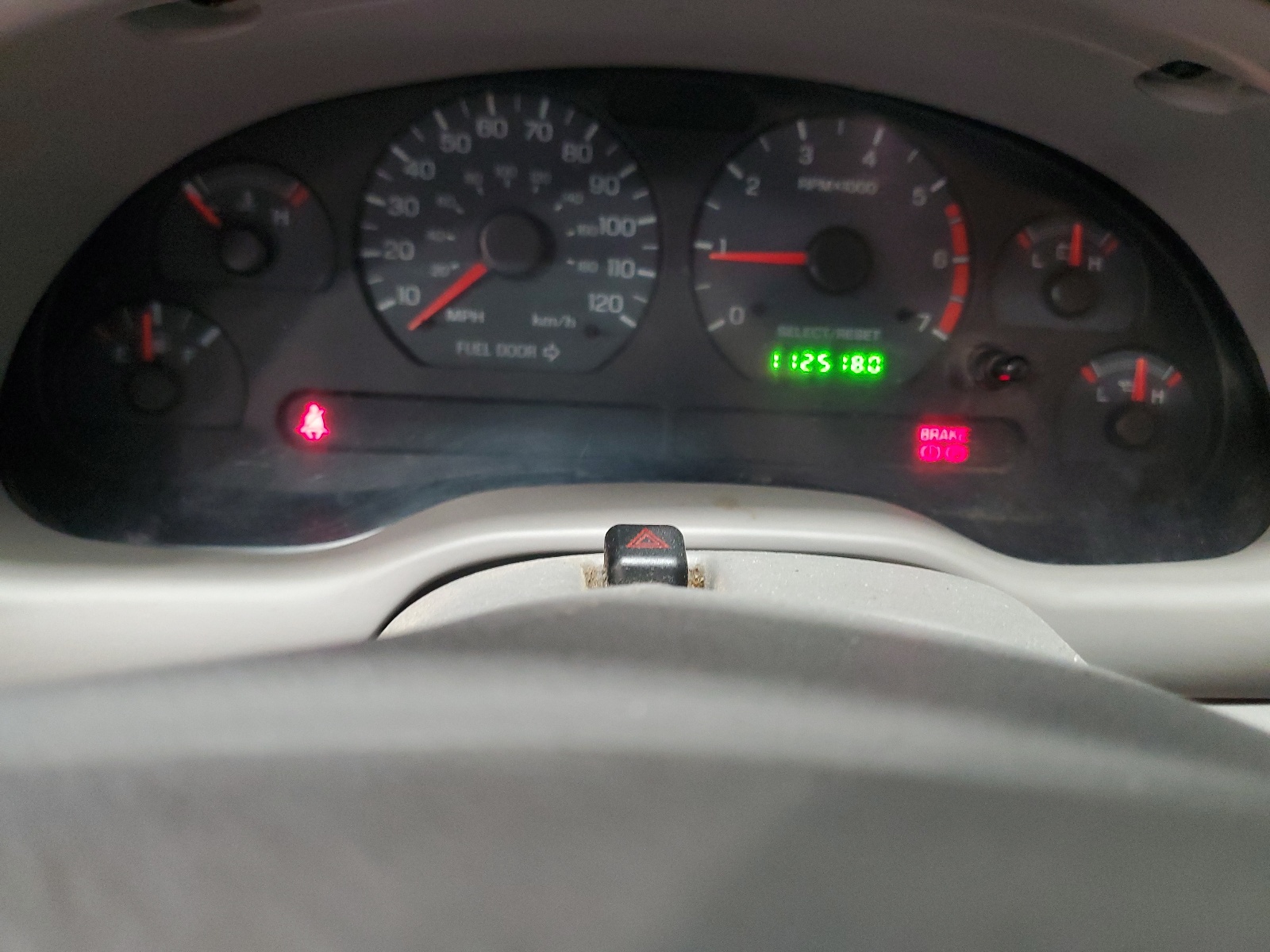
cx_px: 635
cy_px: 476
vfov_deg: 53.1
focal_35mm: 26
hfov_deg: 67.3
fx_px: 954
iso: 297
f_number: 1.5
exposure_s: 1/24
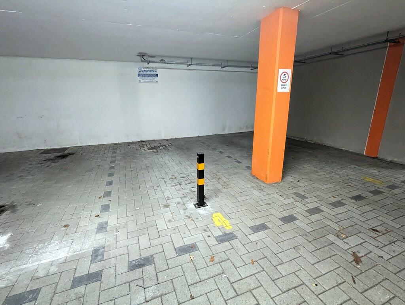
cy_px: 152
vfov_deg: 78.2
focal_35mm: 16
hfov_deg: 94.4
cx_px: 202
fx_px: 187
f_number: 2.2
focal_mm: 2.35
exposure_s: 1/58.6
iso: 836
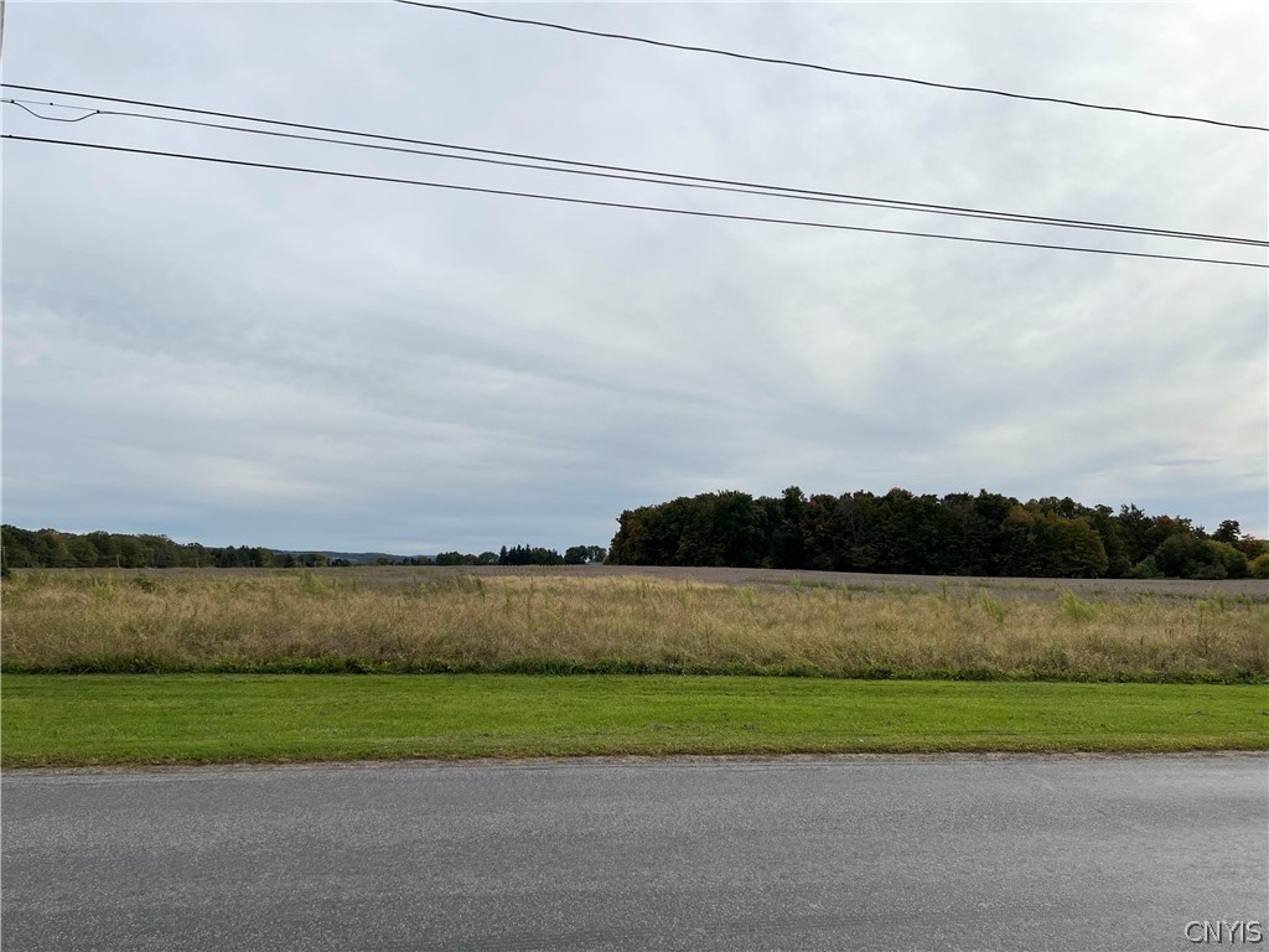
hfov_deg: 67.3
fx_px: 953
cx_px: 634
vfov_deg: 53.1
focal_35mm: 26
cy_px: 476
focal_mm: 5.7
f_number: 1.5
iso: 50
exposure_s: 1/7463
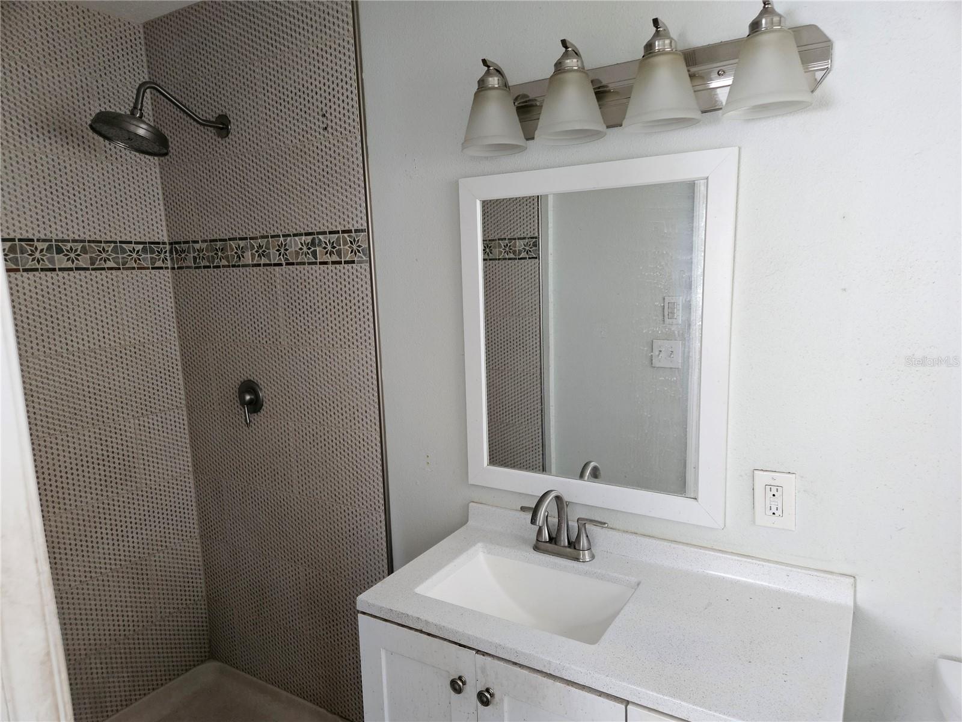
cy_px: 361
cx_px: 481
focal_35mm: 23
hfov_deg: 73.9
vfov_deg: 58.9
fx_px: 639
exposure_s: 1/60
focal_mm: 5.4
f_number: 1.8
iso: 640
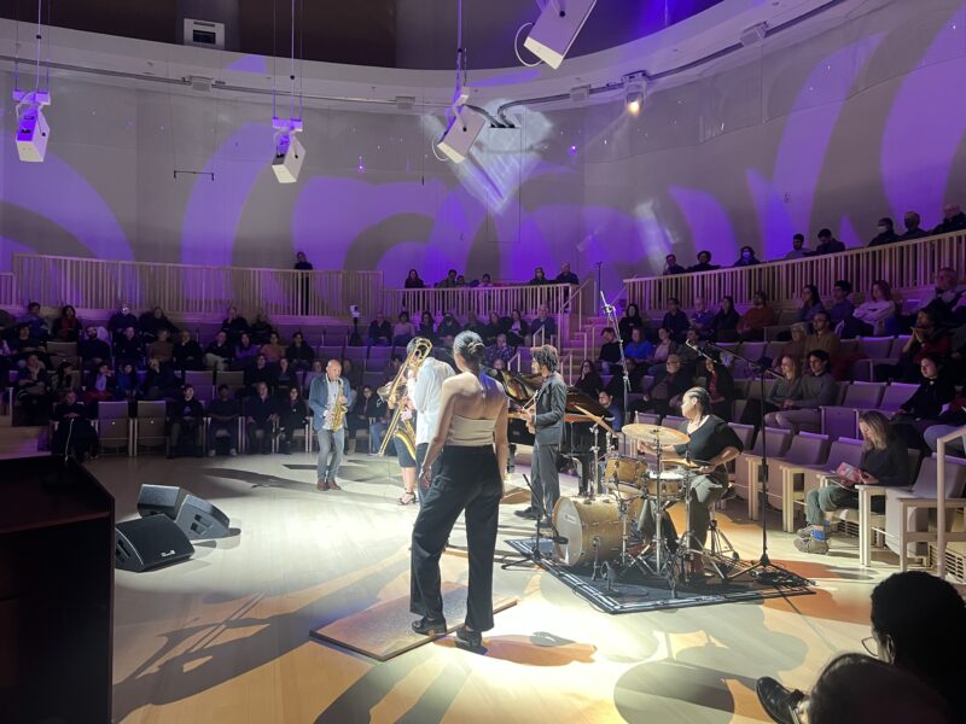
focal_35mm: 26
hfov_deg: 67.3
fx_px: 726
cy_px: 362
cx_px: 483
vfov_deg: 53.1
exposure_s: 1/60
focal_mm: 5.7
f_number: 1.5
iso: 320
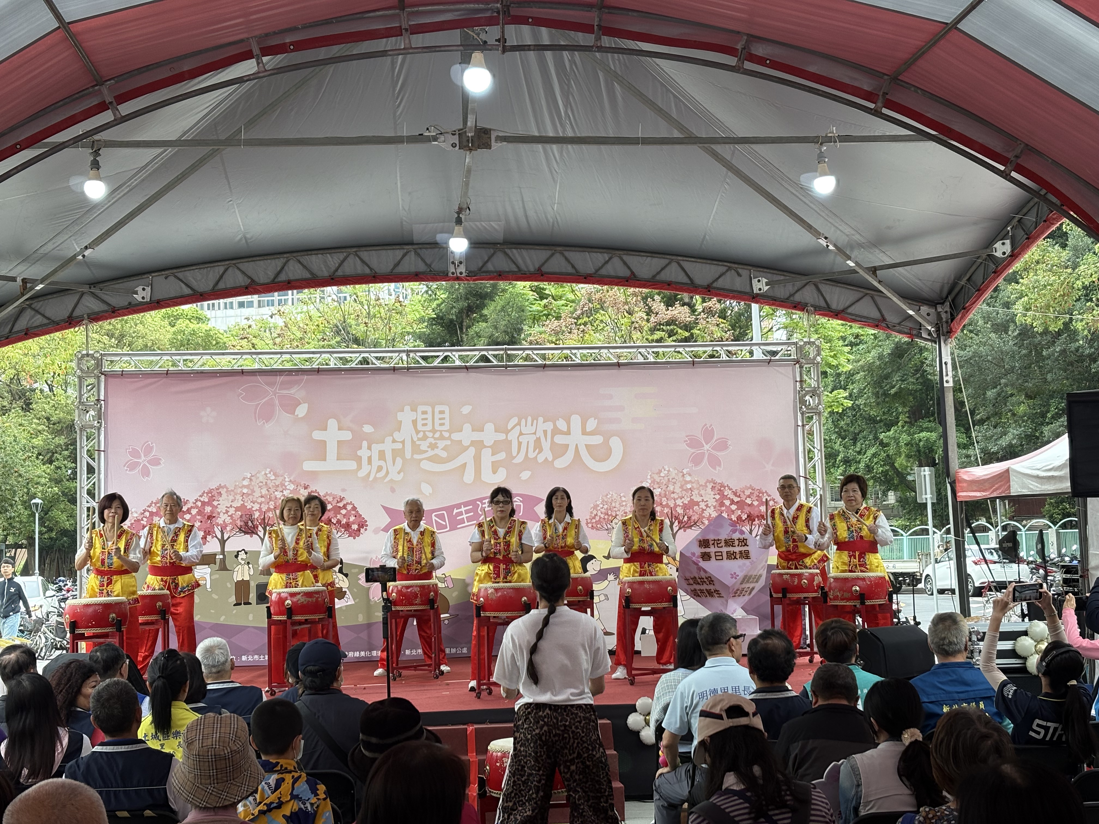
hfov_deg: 36.8
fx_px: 1651
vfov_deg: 28.0
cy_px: 412
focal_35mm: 52
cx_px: 550
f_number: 1.6
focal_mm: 5.96
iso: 32
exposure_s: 1/243
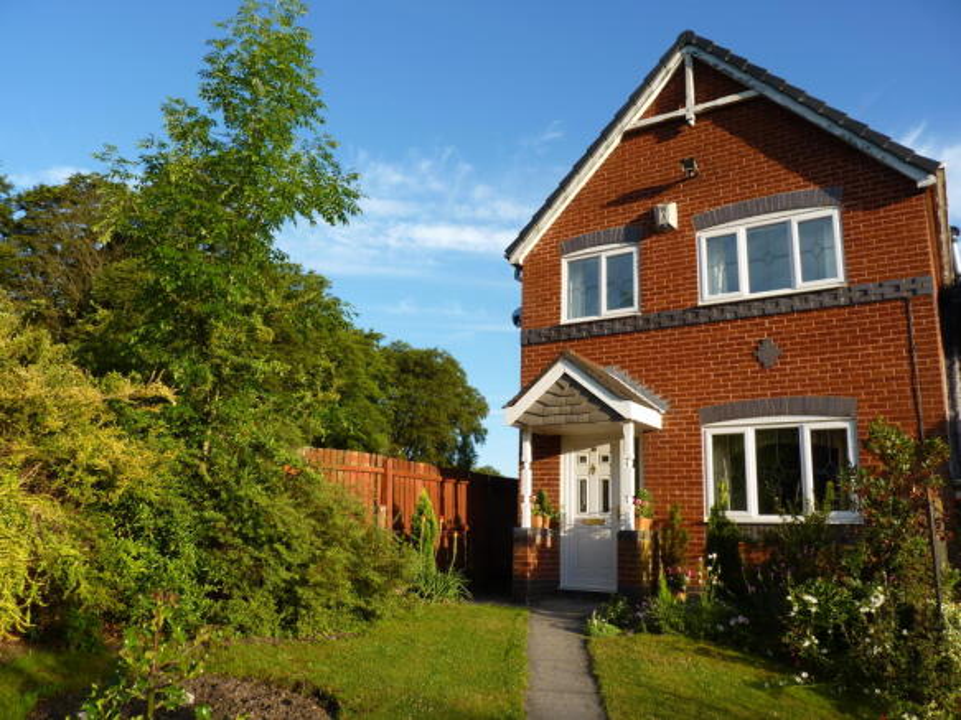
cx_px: 480
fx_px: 749
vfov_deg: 51.3
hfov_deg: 65.3
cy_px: 360
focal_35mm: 27
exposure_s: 1/200
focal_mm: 4.8
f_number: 4
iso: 80
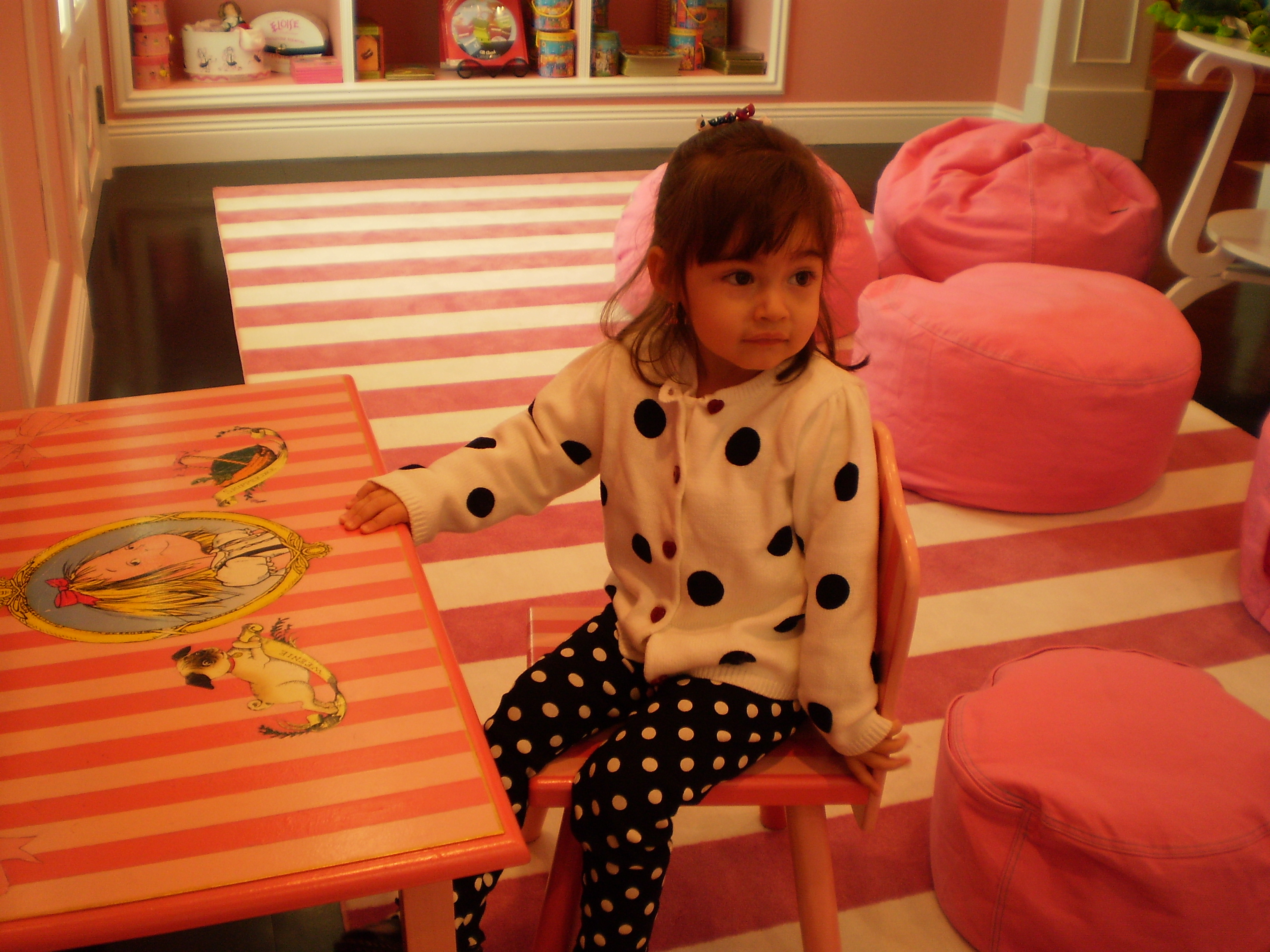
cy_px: 476
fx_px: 1321
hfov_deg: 51.4
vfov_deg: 39.7
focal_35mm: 36
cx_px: 635
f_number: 3.1
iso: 125
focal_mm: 6.3
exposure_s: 1/30
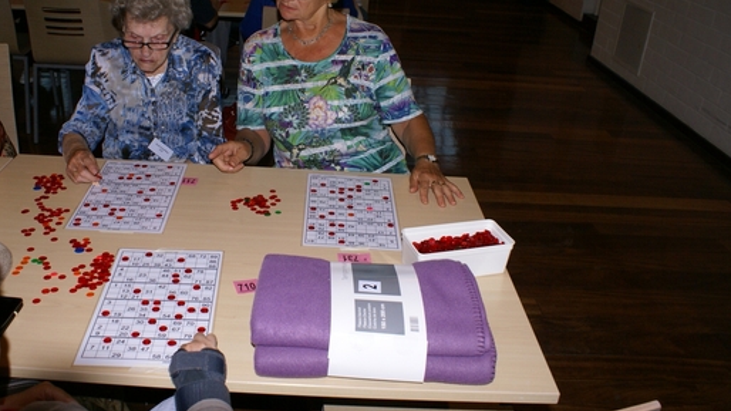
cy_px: 171
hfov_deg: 59.3
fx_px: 640
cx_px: 319
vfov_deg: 35.5
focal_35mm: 33
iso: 400
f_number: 5.6
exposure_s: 1/60
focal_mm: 18
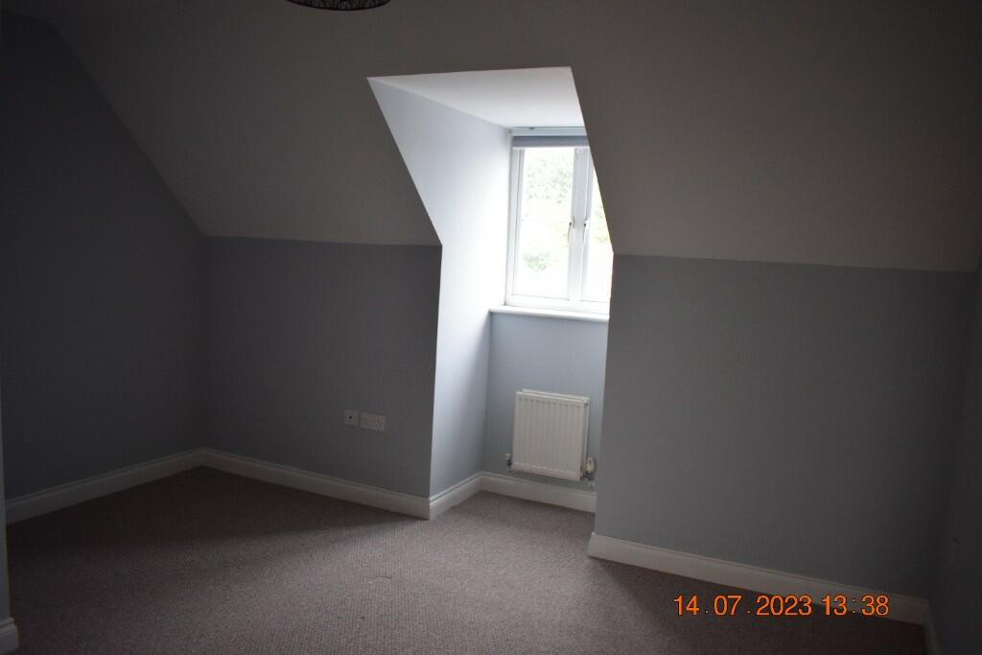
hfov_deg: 67.4
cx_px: 491
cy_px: 328
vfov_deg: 47.9
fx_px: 737
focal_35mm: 27
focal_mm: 18
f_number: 3.5
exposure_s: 1/60
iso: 800
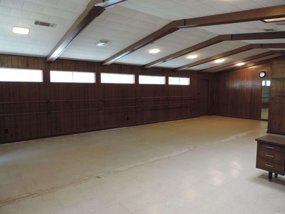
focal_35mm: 24
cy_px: 107
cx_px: 142
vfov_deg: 56.8
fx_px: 198
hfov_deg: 71.6
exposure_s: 1/30
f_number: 3
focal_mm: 4.3
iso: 400
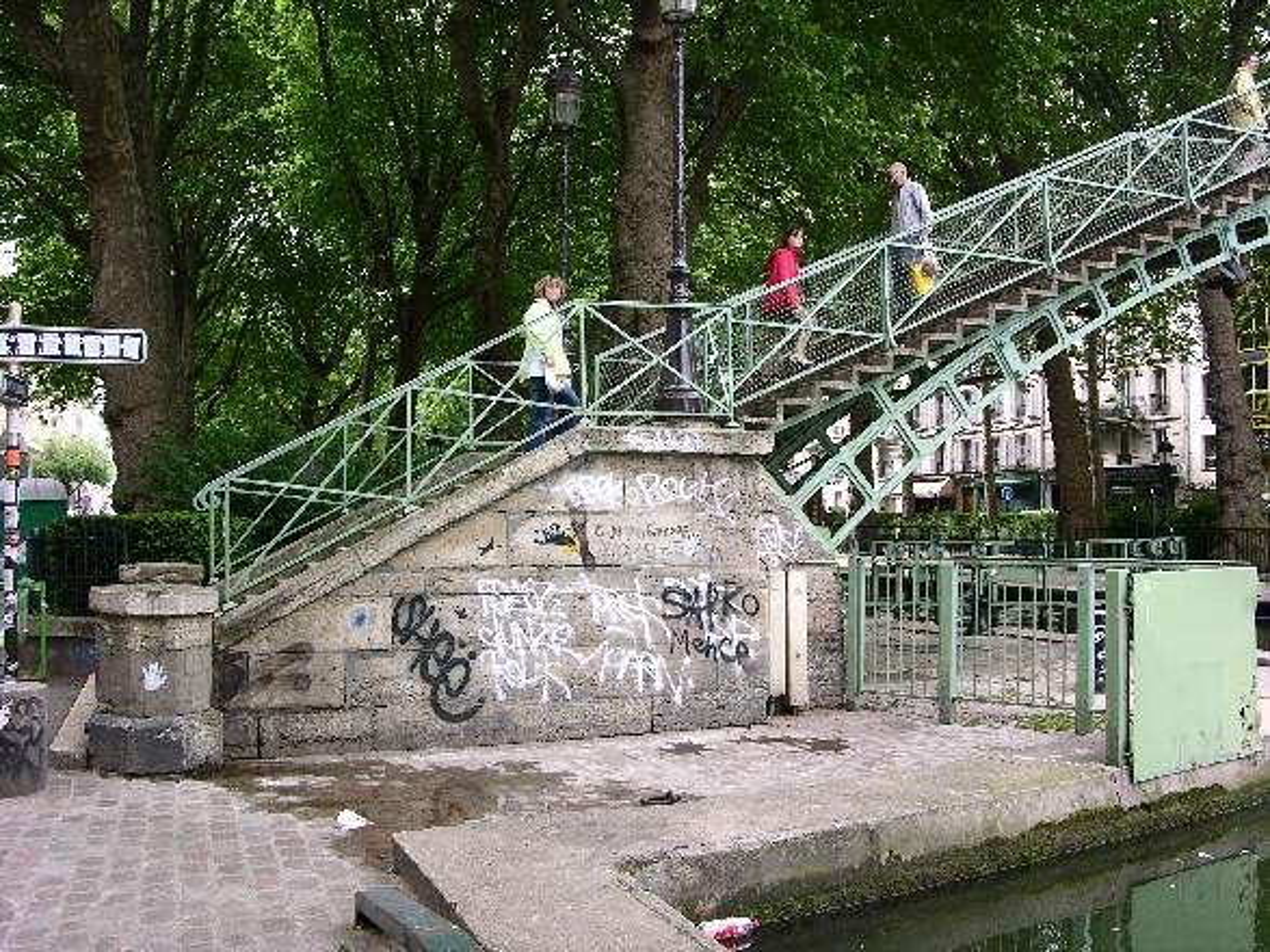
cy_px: 476
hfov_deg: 52.6
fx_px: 1284
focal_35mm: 35
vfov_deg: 40.7
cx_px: 635
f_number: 4.5
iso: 50
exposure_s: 1/49.6
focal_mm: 8.9
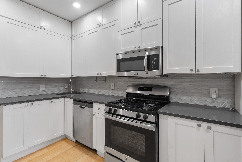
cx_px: 121
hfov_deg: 96.7
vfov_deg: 73.8
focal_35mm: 16
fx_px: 108
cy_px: 81
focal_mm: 16
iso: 100
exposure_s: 1/3
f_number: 8
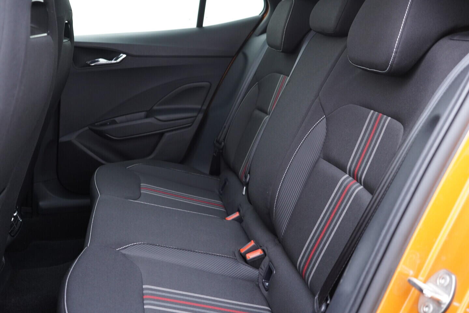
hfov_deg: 53.1
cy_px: 156
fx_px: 469
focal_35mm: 36
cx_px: 234
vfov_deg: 36.9
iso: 640
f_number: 2.8
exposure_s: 1/40
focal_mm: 24
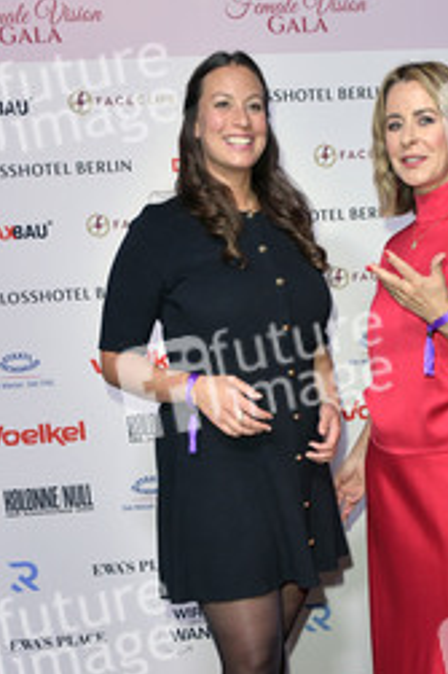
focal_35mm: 43
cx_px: 333
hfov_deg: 30.7
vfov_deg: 43.9
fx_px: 804
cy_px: 510
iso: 1250
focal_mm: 27
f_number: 6.3
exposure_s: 1/250
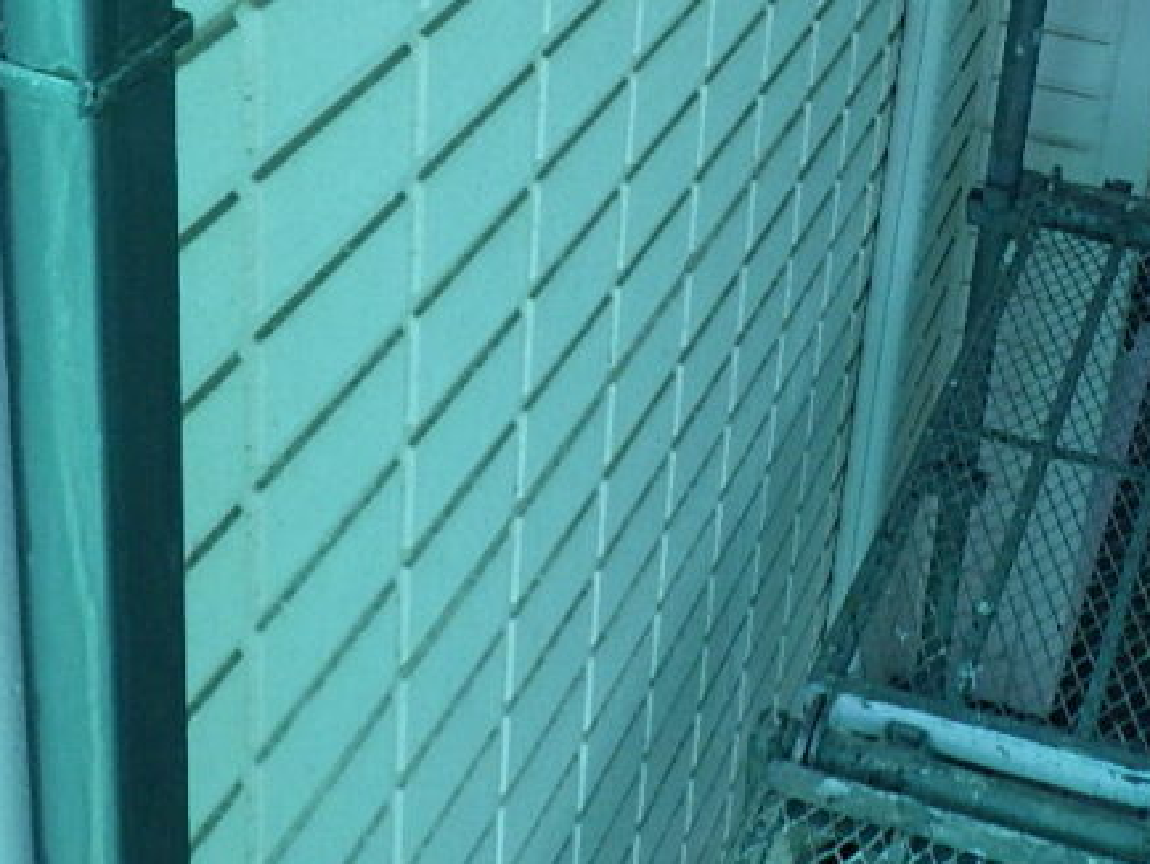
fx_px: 2194
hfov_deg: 29.0
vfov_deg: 21.6
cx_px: 824
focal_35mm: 66
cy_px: 21
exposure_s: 1/60
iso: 200
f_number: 3.5
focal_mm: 5
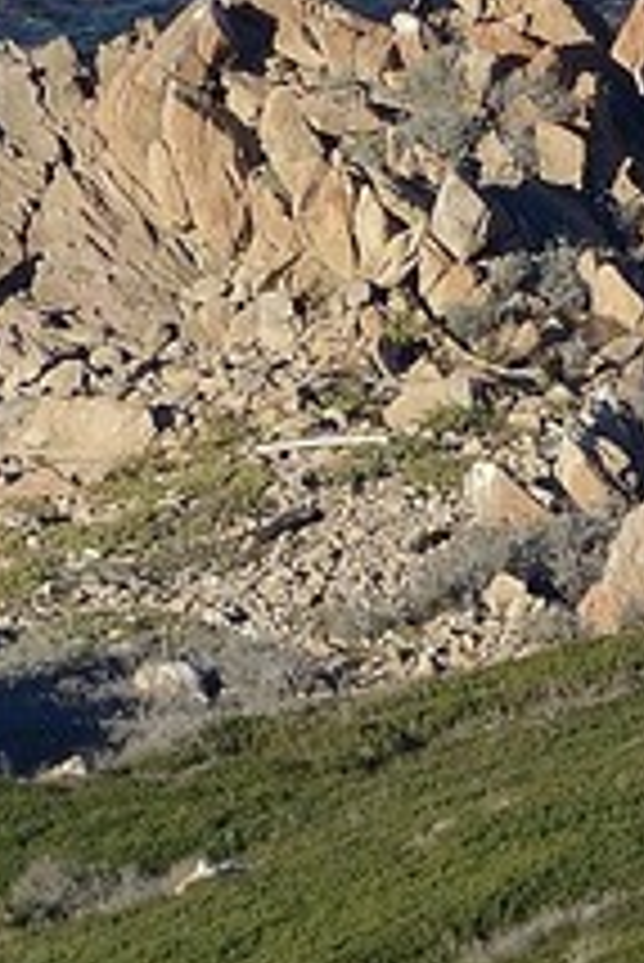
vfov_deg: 1.4
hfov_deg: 0.9
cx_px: 2887
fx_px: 39968
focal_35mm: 1492
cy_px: 212
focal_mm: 200
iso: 400
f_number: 9
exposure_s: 1/800
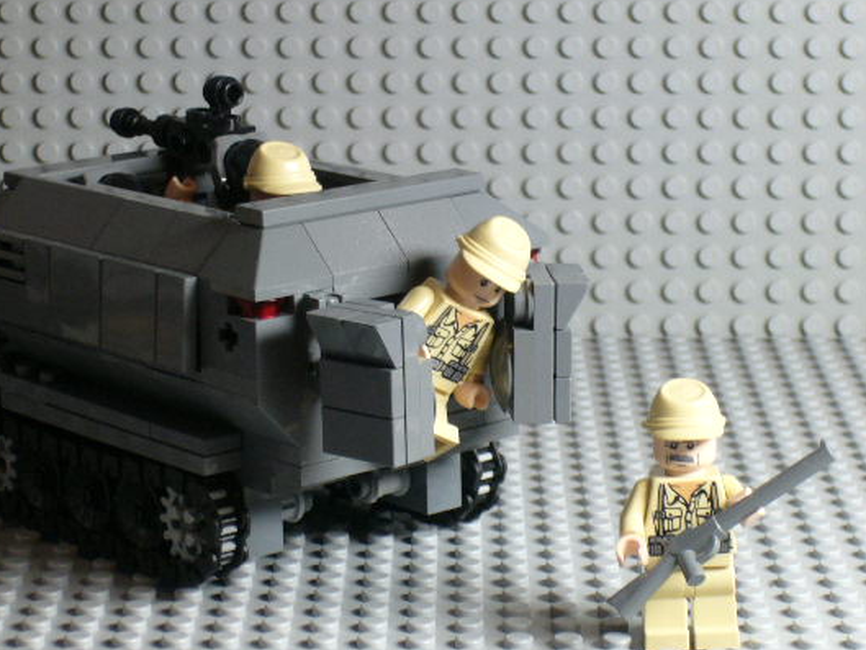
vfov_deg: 11.7
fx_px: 3178
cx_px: 398
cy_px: 316
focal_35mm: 127
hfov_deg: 15.5
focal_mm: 17.4
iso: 100
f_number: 5
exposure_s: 1/20
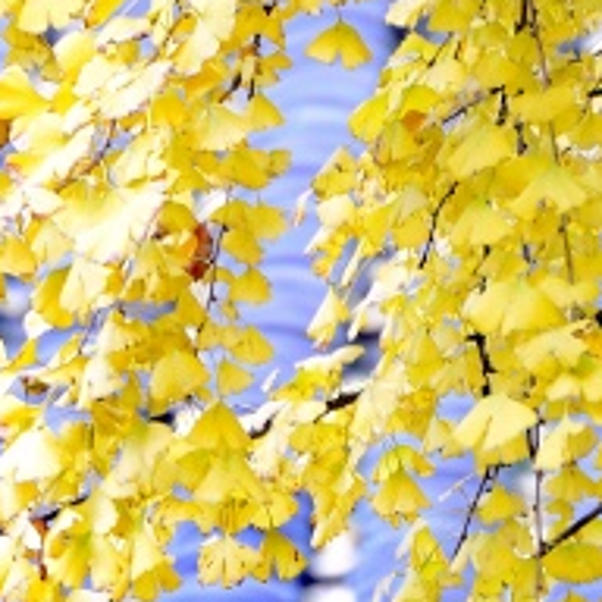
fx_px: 20895
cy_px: 1028
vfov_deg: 1.6
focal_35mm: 1062
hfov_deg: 1.7
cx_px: -3
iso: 400
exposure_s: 1/40
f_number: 3.2
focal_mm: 200
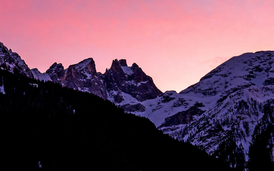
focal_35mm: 102
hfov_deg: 20.3
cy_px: -23
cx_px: 99
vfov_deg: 12.6
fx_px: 762
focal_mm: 16.86
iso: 320
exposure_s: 1/50
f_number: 4
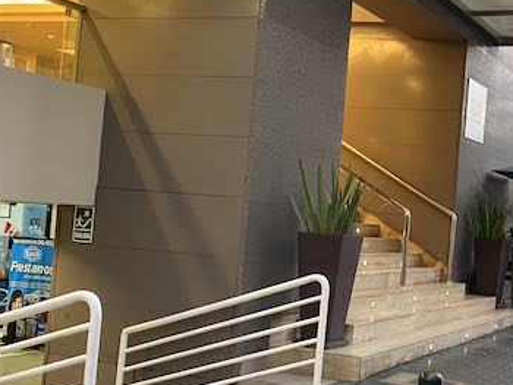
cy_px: 193
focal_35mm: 57
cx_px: 460
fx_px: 845
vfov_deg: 25.7
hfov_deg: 32.1
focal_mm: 4.25
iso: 125
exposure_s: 1/60
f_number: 1.8
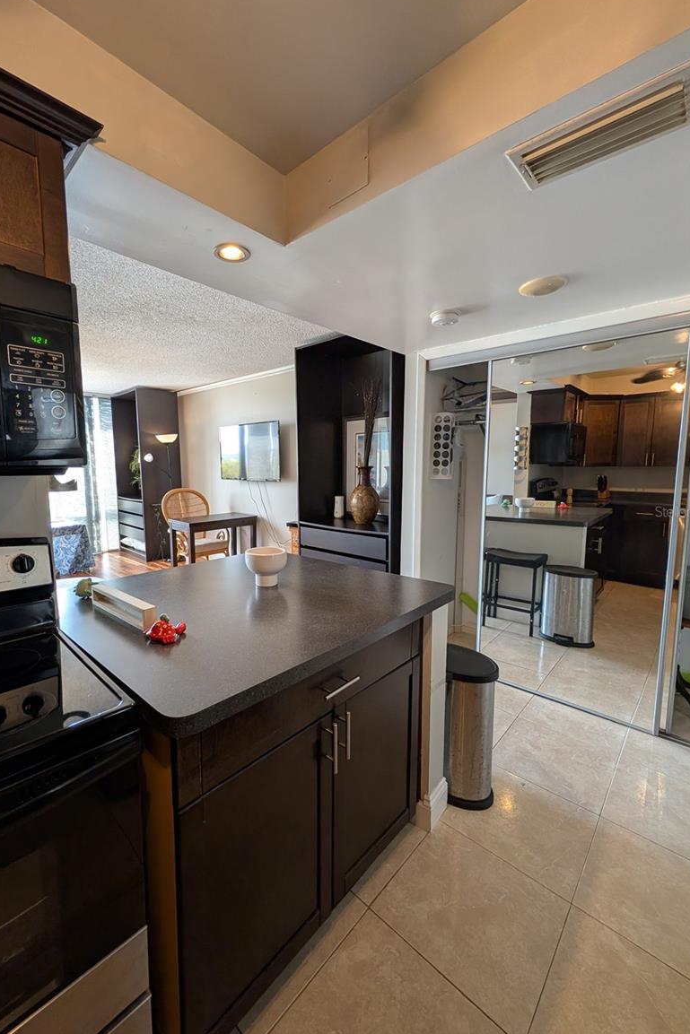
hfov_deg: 85.2
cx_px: 314
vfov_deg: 108.3
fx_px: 374
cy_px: 511
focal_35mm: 13
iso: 93
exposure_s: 1/60
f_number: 1.7
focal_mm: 2.02
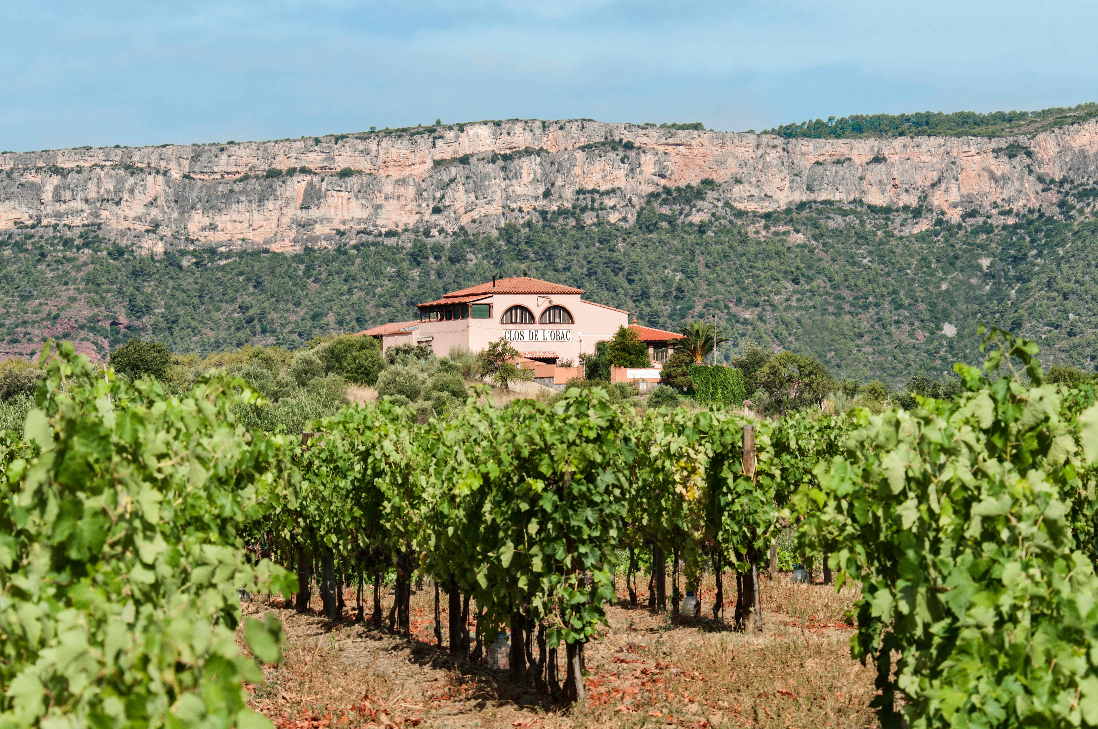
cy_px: 364
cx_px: 549
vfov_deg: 7.5
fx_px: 5575
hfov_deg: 11.2
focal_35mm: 183
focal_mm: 122
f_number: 13
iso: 200
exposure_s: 1/200
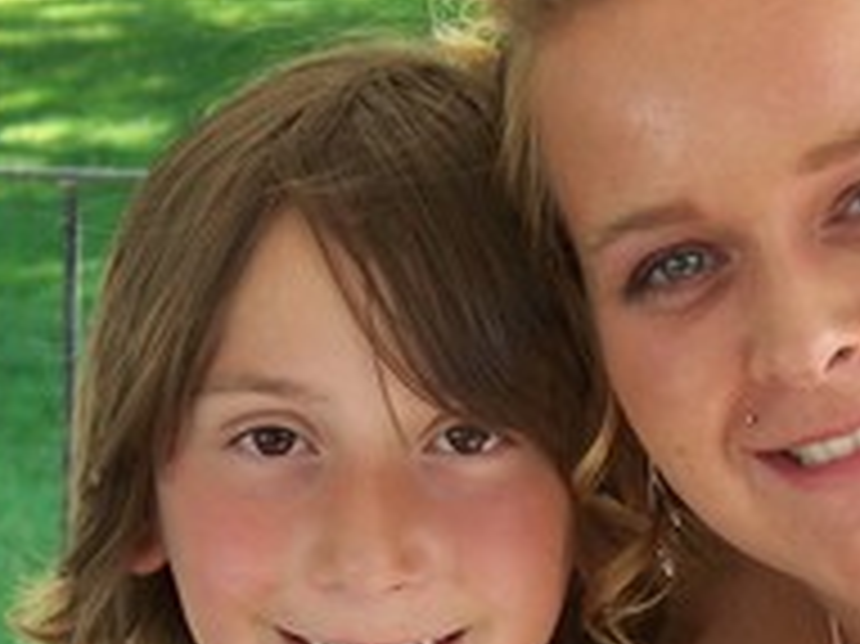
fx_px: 6654
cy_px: 500
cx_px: 725
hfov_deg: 7.4
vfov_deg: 5.5
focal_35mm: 268
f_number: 3.4
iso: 80
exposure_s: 1/100
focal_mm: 16.86
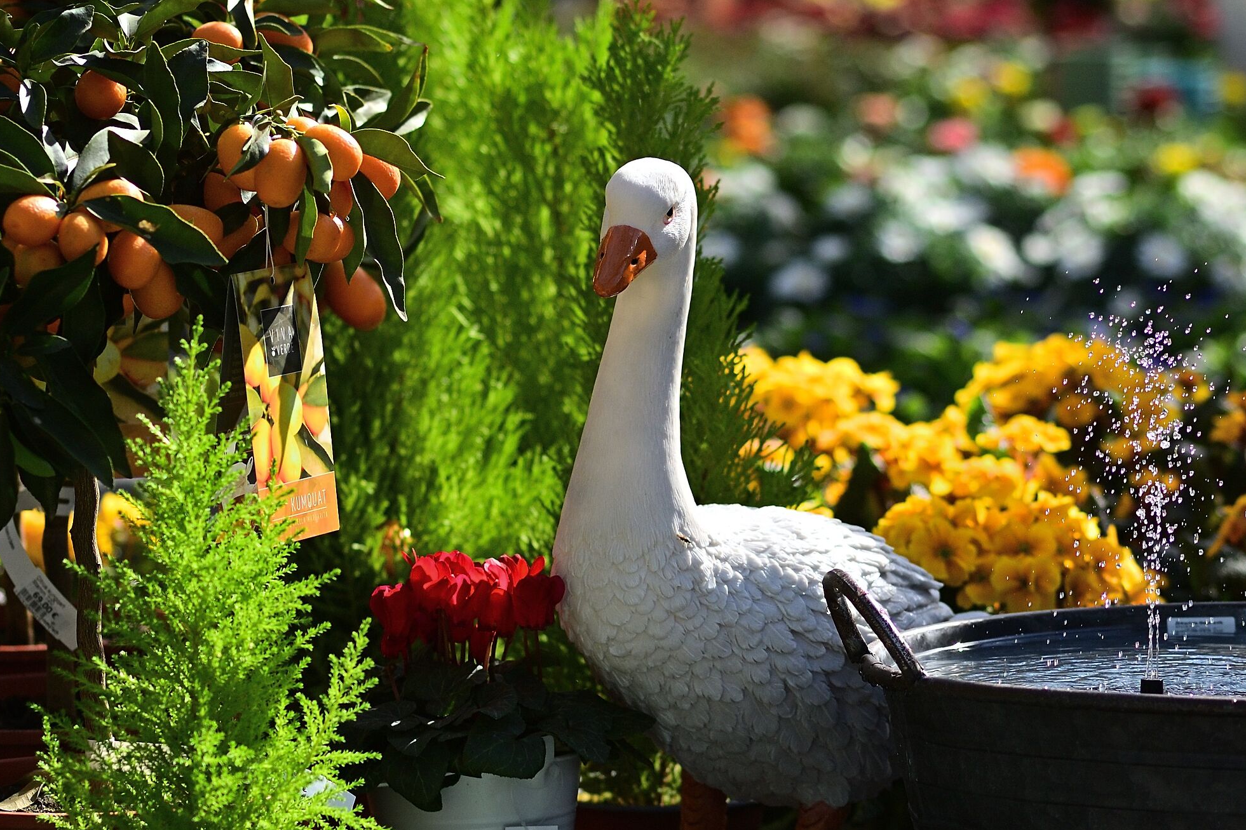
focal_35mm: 193
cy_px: 456
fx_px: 6665
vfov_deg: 7.1
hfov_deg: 10.7
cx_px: 725
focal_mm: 105
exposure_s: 1/1250
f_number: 3.5
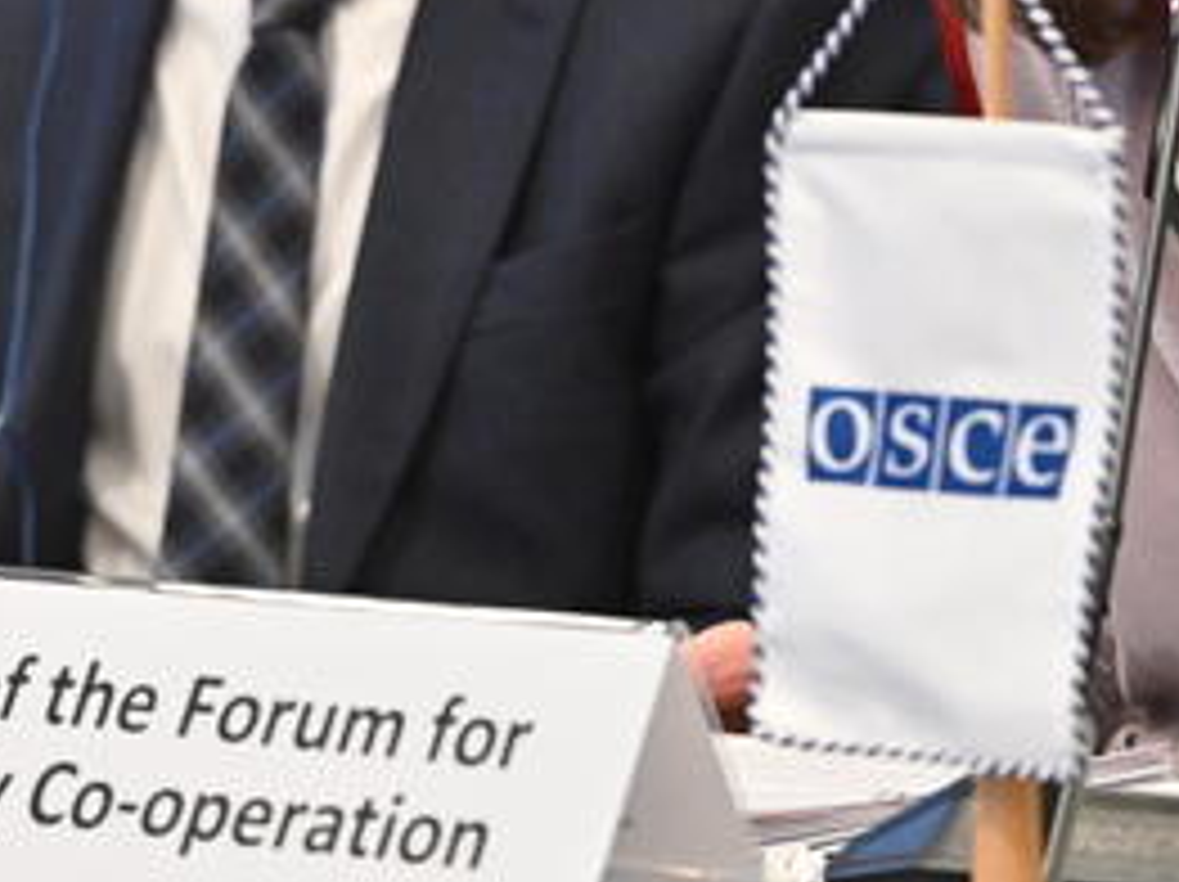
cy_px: 76
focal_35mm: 486
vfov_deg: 3.1
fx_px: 16538
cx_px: 976
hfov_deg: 4.1
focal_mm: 180
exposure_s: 1/125
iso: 3200
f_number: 4.5
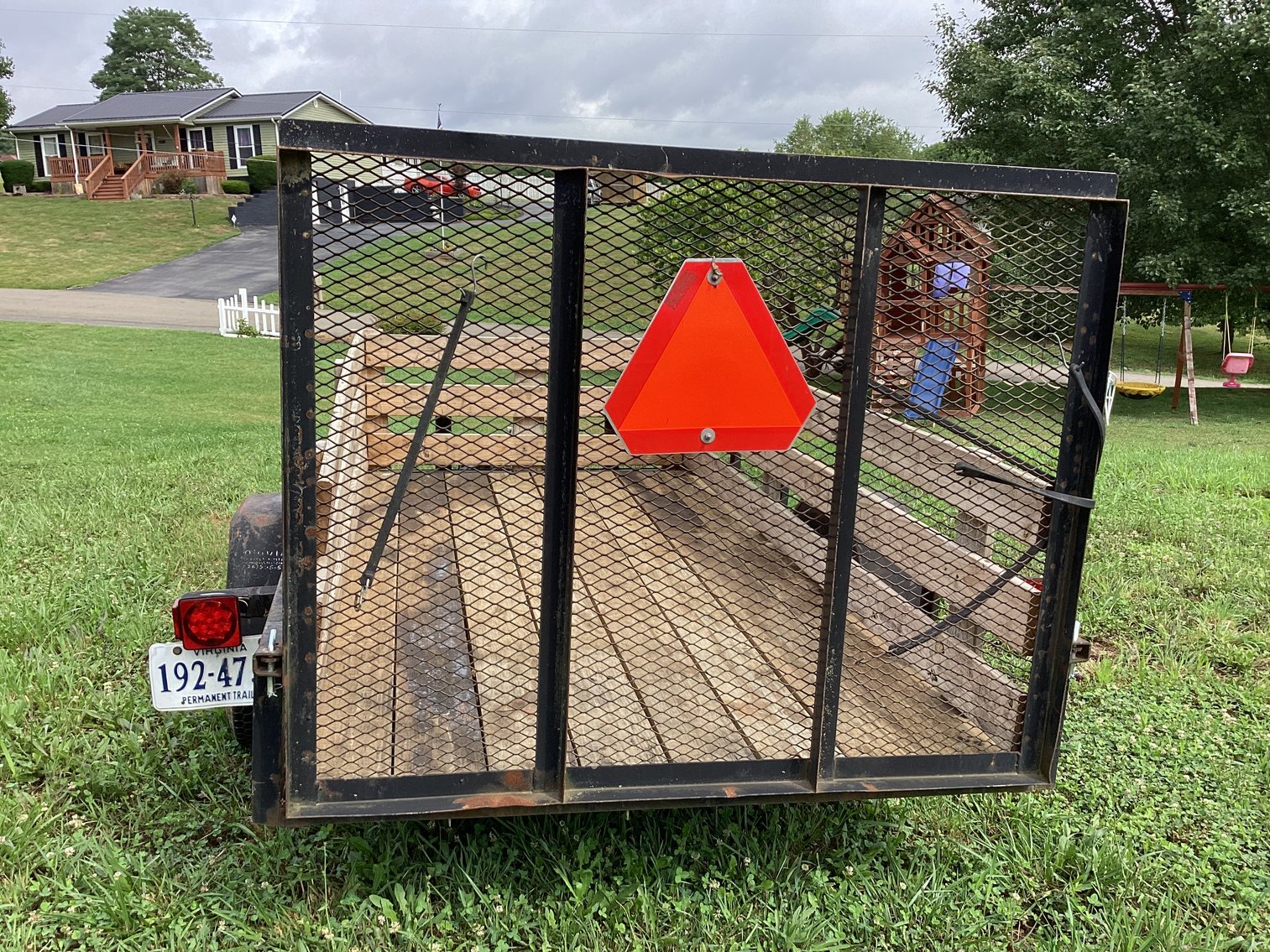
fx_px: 1137
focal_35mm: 31
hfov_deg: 58.3
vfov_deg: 45.4
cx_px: 635
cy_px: 476
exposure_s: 1/608
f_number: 2.4
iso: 25
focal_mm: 3.3
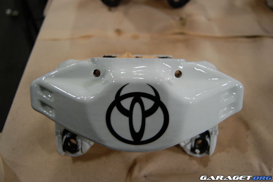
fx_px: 227
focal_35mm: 30
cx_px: 136
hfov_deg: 62.0
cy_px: 91
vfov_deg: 43.6
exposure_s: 1/30
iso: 720
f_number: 3.8
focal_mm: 20
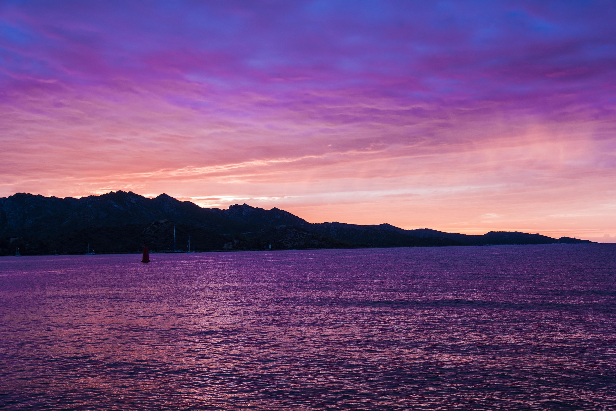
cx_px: 308
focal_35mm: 48
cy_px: 206
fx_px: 821
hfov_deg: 41.1
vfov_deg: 28.1
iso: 400
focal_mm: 48
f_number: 7.1
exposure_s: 1/20
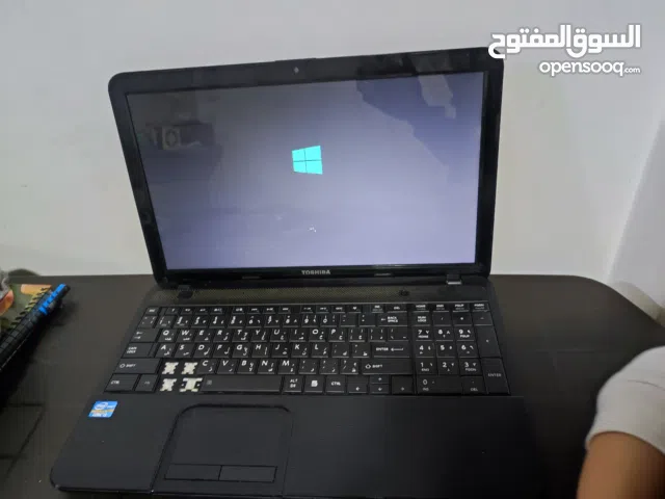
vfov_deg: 54.9
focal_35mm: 25
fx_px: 480
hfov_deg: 69.4
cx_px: 332
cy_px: 250
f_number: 1.79
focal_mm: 4.7
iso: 1036
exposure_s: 1/33
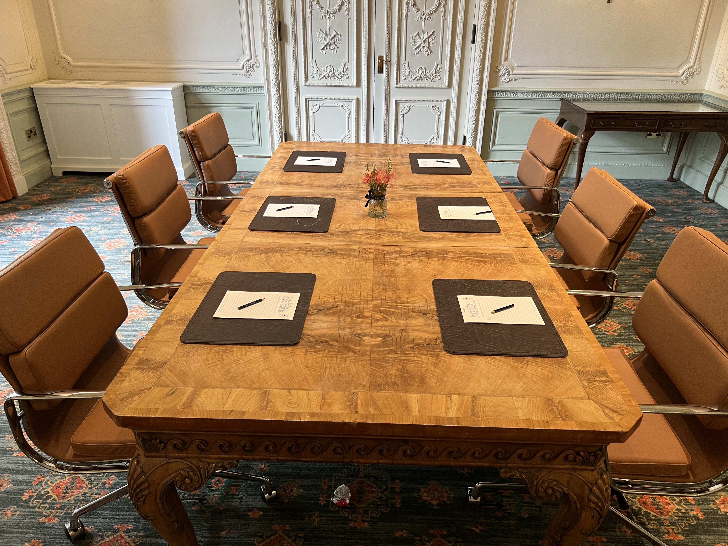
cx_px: 364
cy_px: 273
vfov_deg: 53.1
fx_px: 547
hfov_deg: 67.3
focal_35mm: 26
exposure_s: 1/50
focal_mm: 5.7
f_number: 1.5
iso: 100
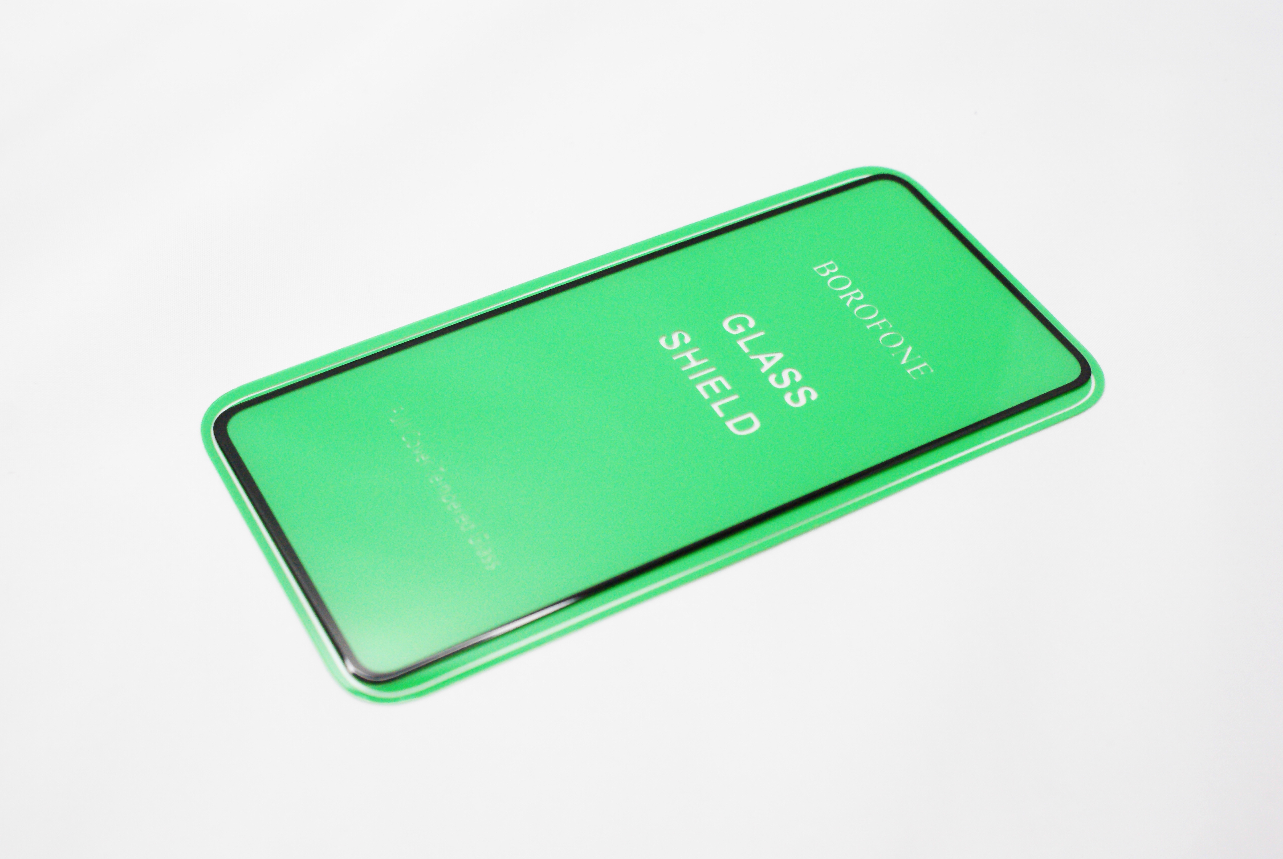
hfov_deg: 37.8
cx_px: 642
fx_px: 1873
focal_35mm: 52
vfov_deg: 25.8
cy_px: 430
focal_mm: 35
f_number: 5.6
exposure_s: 1/320
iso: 1600
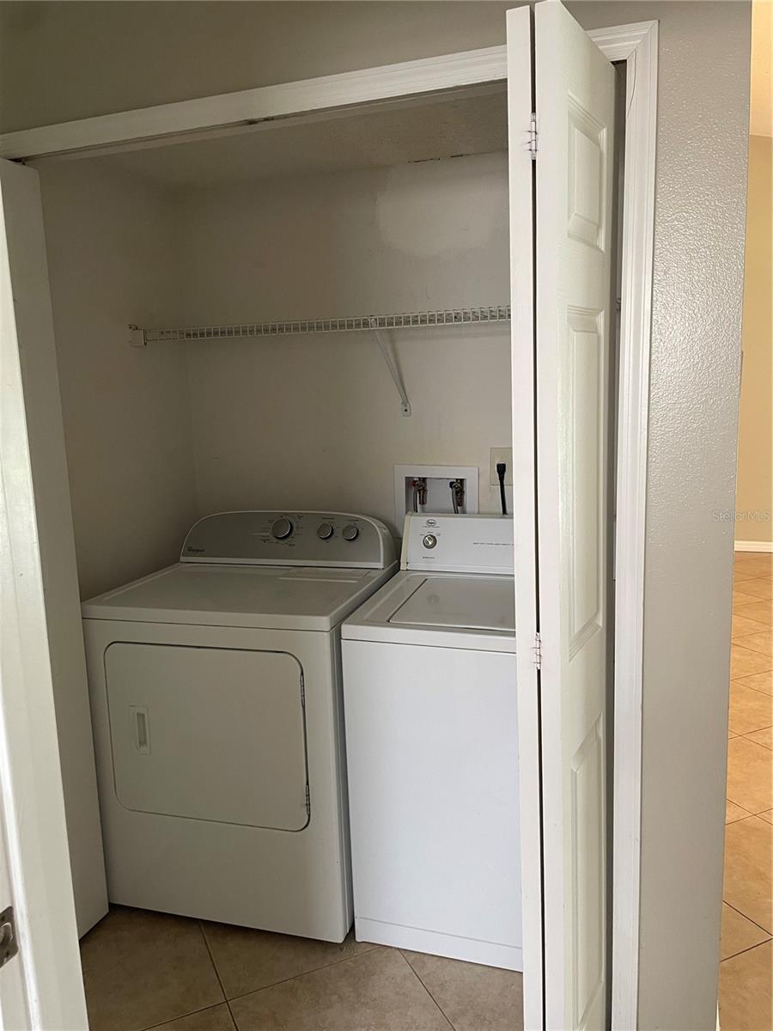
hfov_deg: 53.1
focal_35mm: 26
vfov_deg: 67.3
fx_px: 774
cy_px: 516
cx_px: 386
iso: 200
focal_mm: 4.2
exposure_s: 1/60
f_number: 1.6
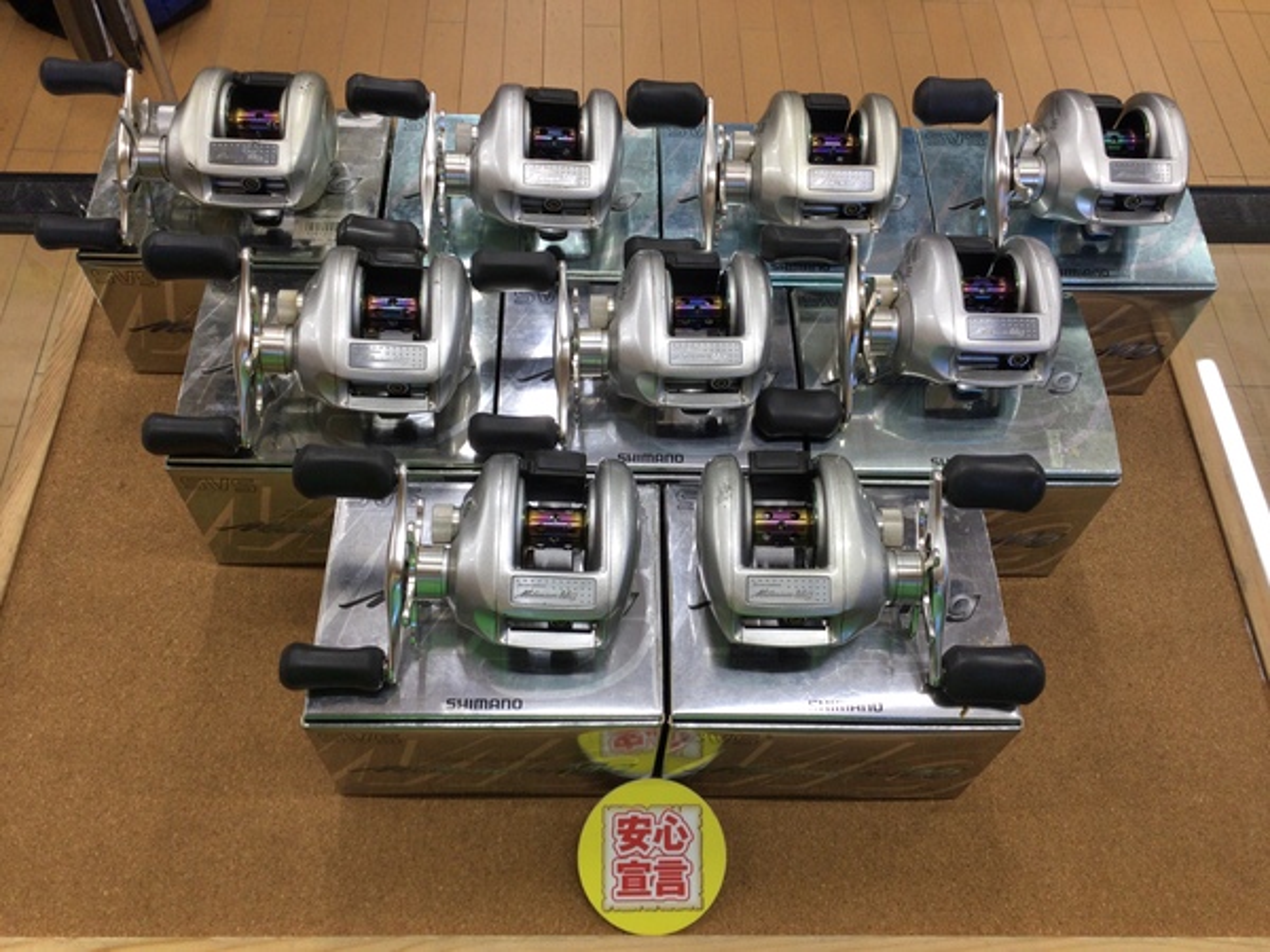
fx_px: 1137
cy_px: 476
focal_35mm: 31
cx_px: 635
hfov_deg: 58.4
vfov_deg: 45.4
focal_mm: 3.3
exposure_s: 1/60
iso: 32
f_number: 2.4
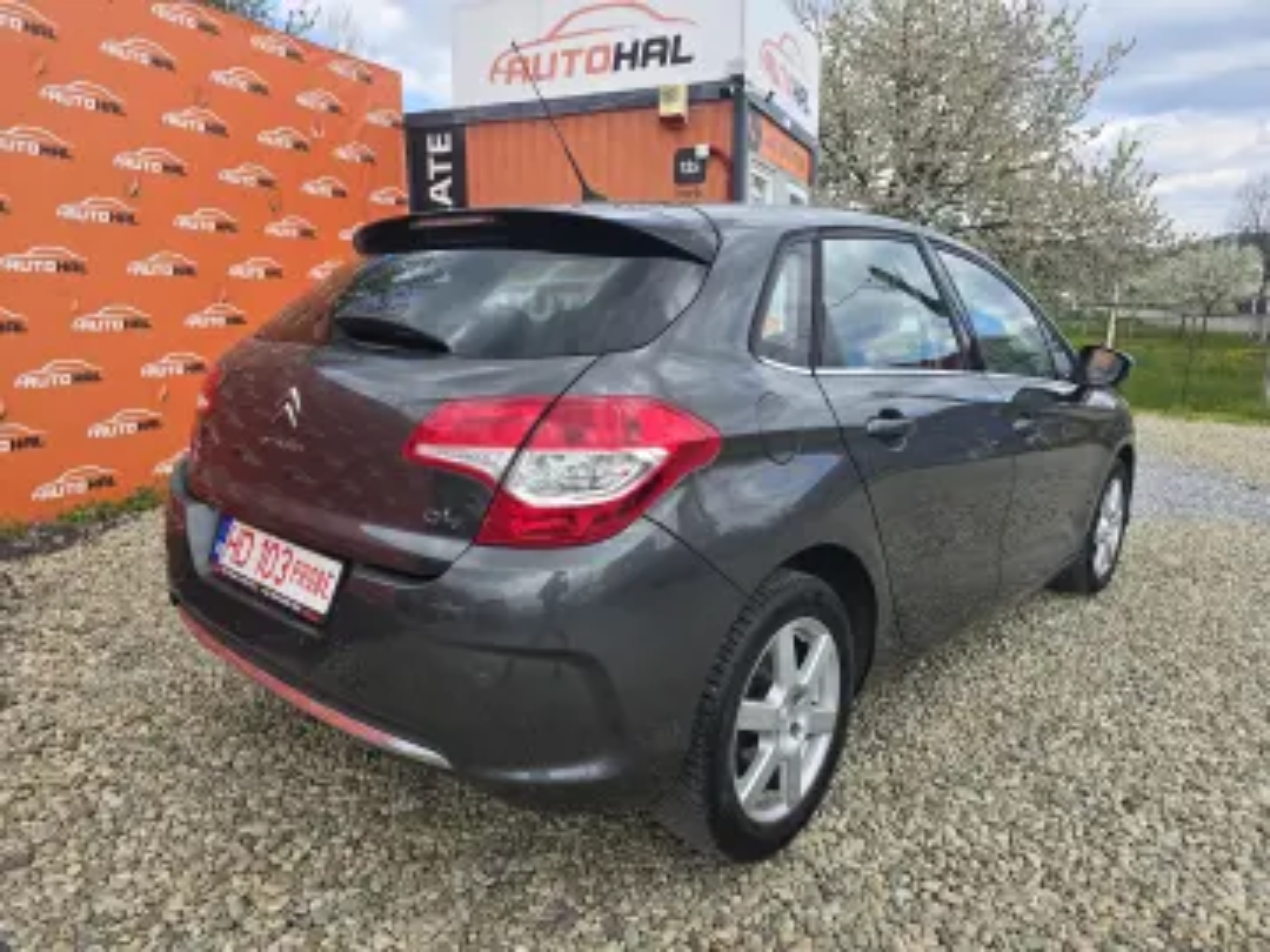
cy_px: 476
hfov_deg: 73.9
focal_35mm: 23
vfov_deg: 58.9
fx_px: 844
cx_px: 635
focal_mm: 6.3
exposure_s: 1/302
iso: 12
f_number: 1.7
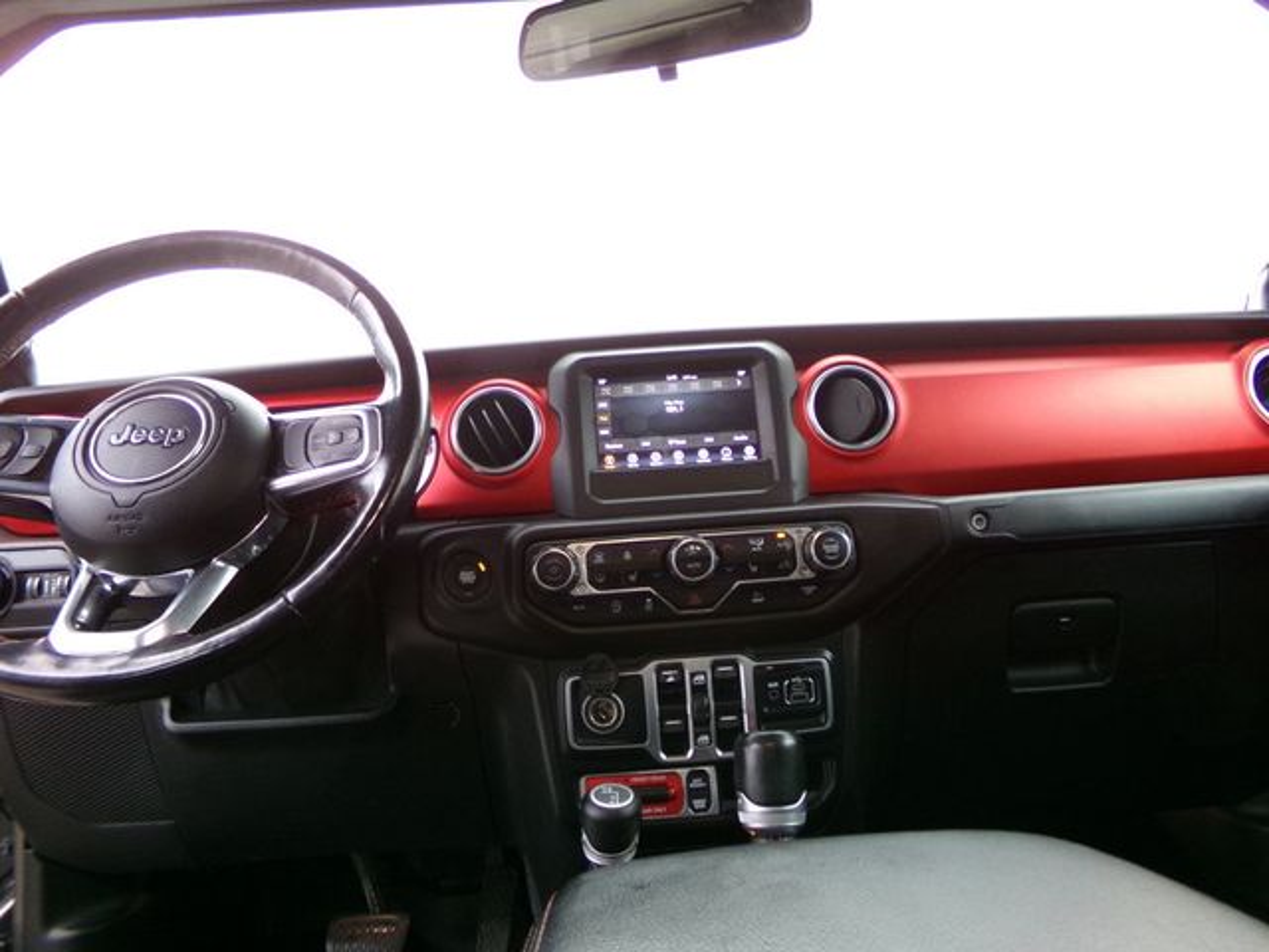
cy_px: 476
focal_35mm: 24
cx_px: 634
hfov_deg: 71.6
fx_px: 880
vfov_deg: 56.8
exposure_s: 1/17
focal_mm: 4.3
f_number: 3.7
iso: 362
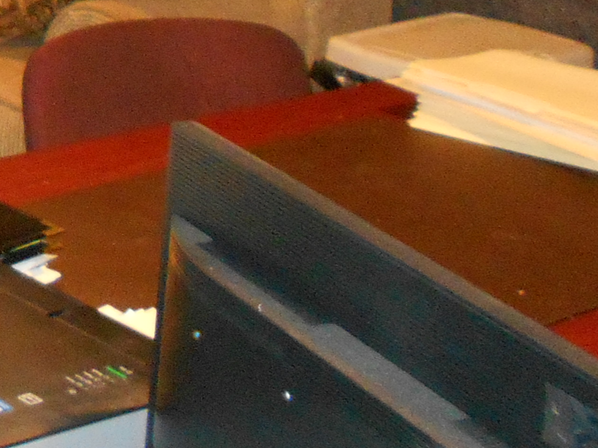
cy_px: -154
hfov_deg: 15.5
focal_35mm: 106
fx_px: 1831
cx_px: -529
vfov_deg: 13.4
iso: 500
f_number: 3.2
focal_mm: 4.6
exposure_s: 1/25
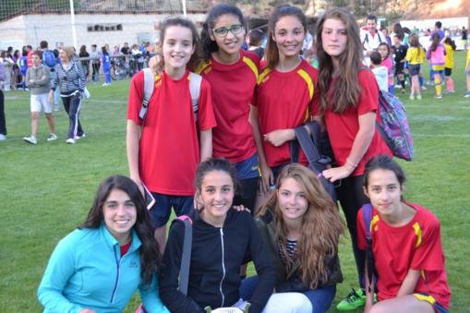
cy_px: 156
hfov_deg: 41.1
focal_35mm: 48
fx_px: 626
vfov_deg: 28.1
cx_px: 235
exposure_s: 1/100
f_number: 4.5
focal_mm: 32
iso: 400
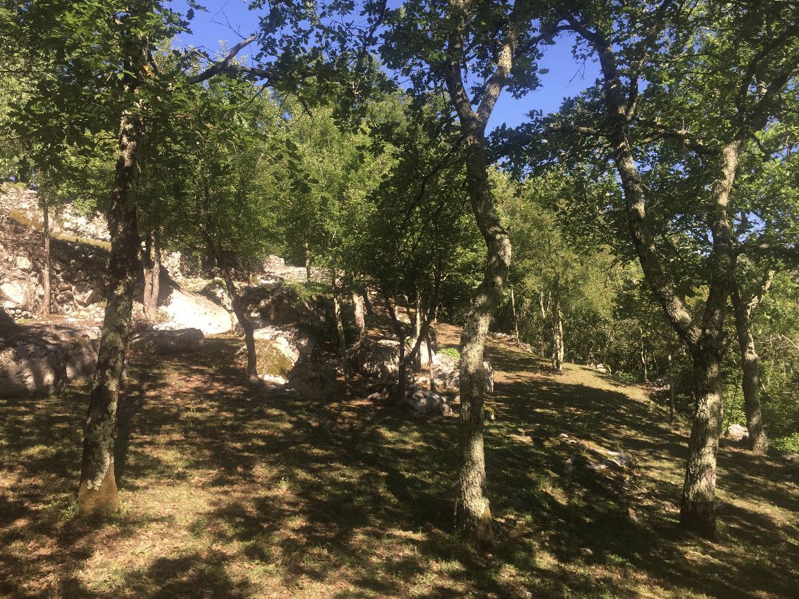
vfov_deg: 46.8
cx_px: 400
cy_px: 290
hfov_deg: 60.0
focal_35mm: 30
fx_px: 692
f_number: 2.2
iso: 32
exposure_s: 1/581
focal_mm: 4.15
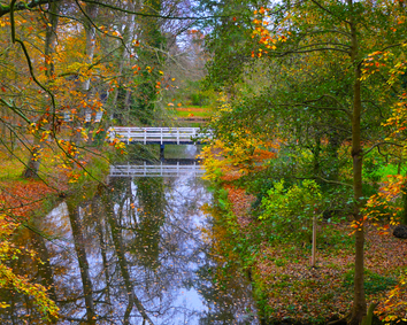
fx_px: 735
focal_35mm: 61
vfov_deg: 25.0
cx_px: 182
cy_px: 153
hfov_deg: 30.9
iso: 320
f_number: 3.6
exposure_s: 1/80
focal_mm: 18.3
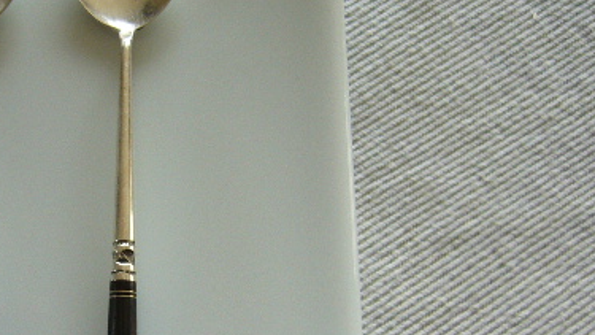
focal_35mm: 65
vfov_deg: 18.4
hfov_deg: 31.4
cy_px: 254
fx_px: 1026
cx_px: 103
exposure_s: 1/25
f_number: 2.8
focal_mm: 5.8
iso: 100
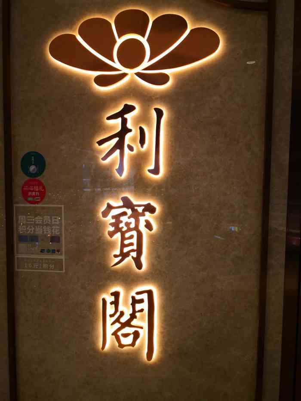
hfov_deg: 51.4
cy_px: 200
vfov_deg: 65.3
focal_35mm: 27
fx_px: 313
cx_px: 150
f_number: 1.6
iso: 160
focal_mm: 3.95
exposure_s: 1/100
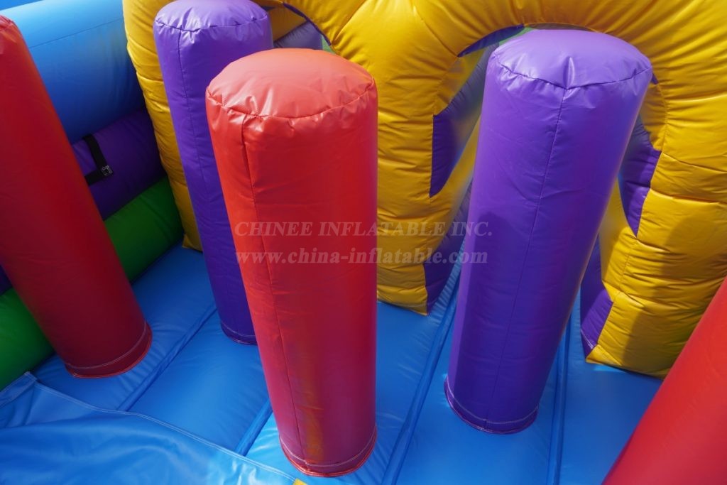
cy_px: 242
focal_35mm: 24
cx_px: 364
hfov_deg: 73.7
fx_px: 485
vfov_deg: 53.1
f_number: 5.6
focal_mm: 16
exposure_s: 1/320
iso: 100
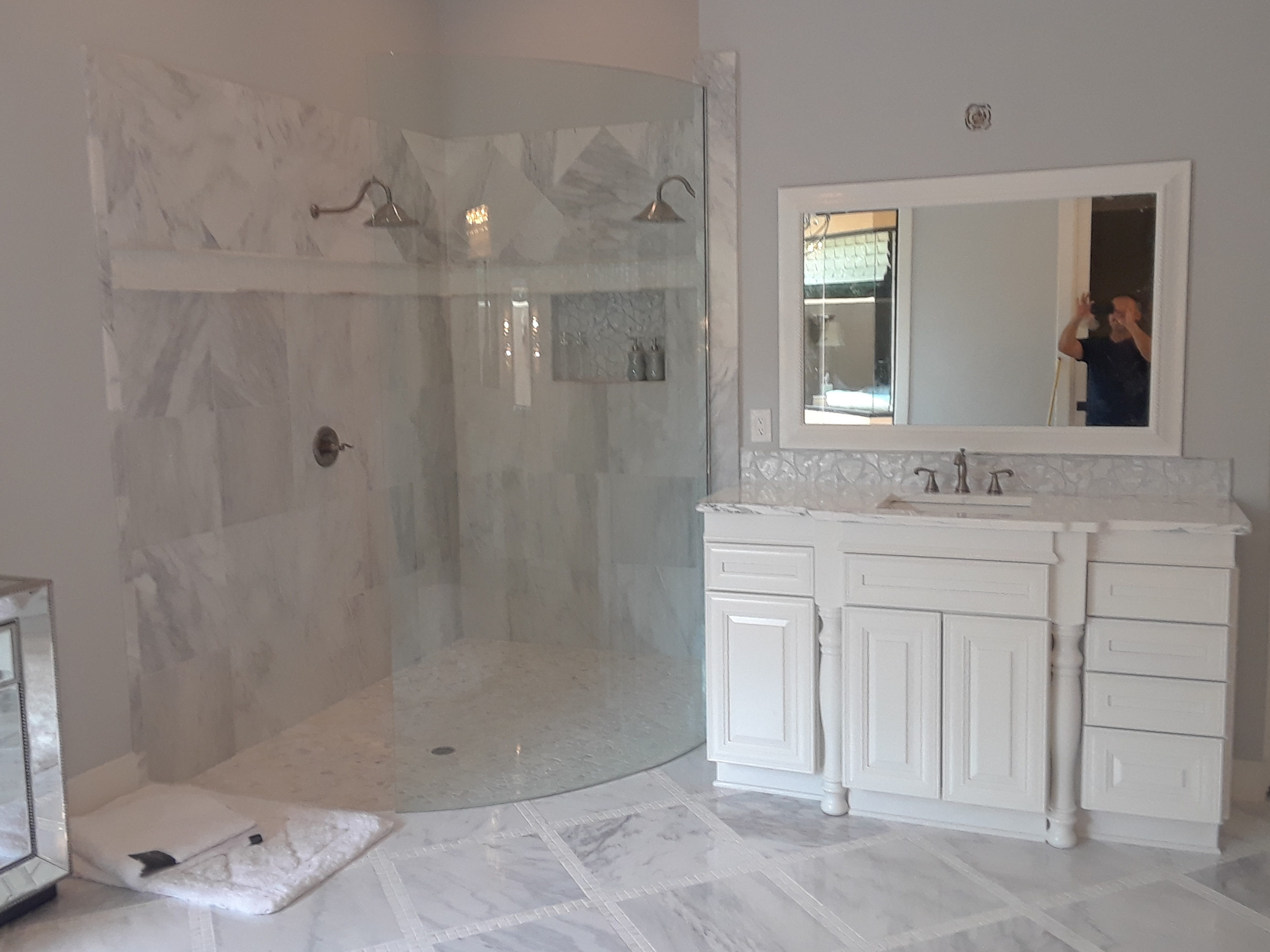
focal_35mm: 32
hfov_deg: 56.8
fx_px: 1174
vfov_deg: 44.1
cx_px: 647
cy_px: 454
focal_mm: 2.47
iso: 64
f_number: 1.9
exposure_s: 1/60
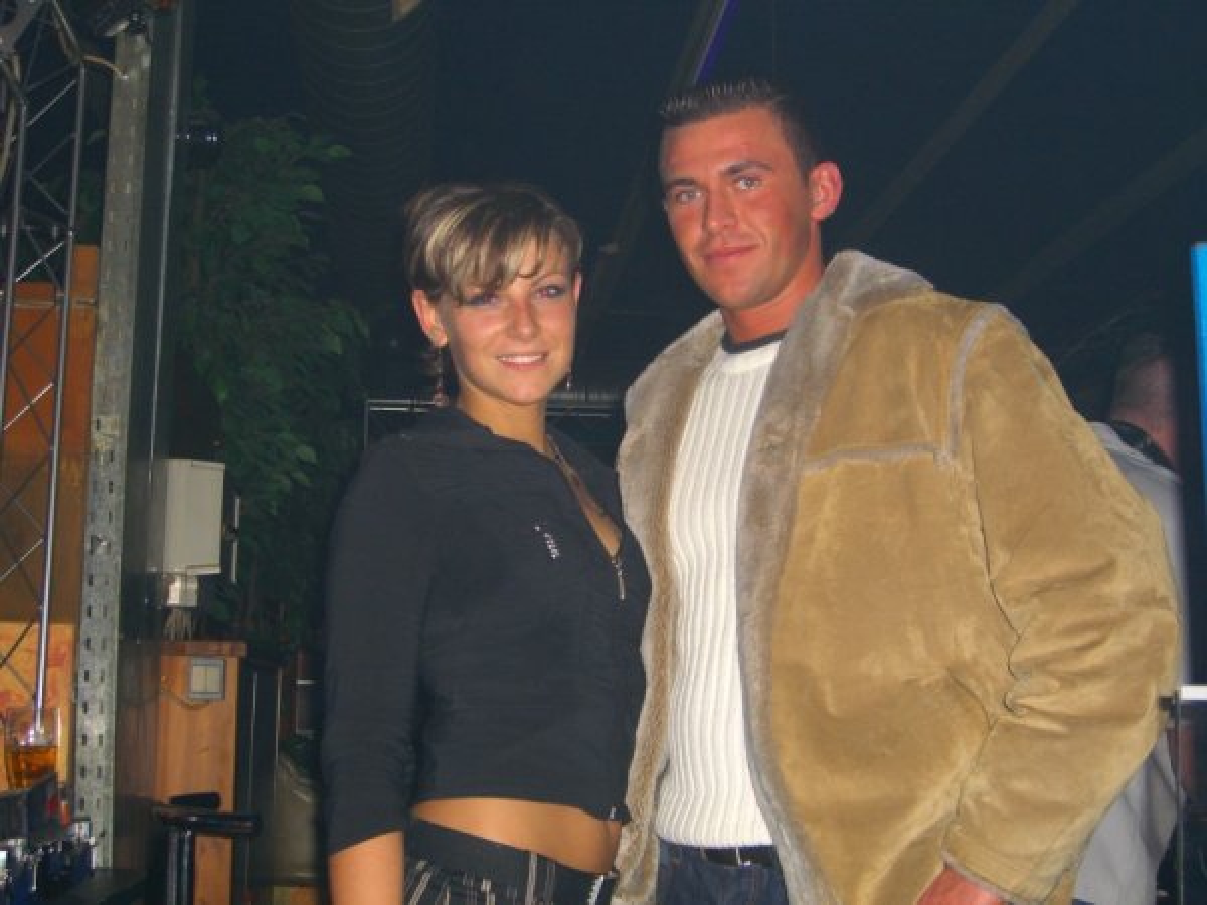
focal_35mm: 46
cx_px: 604
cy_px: 452
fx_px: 1604
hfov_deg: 41.2
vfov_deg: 31.5
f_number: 3.1
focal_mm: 9.5
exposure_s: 1/60
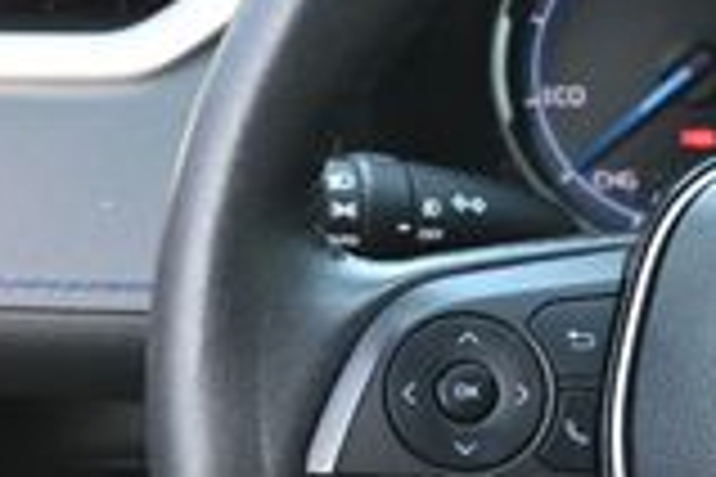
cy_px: 405
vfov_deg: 8.6
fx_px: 3182
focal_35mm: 160
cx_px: 1027
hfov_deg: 12.3
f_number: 4.5
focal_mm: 26.5
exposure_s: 1/125
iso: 1250
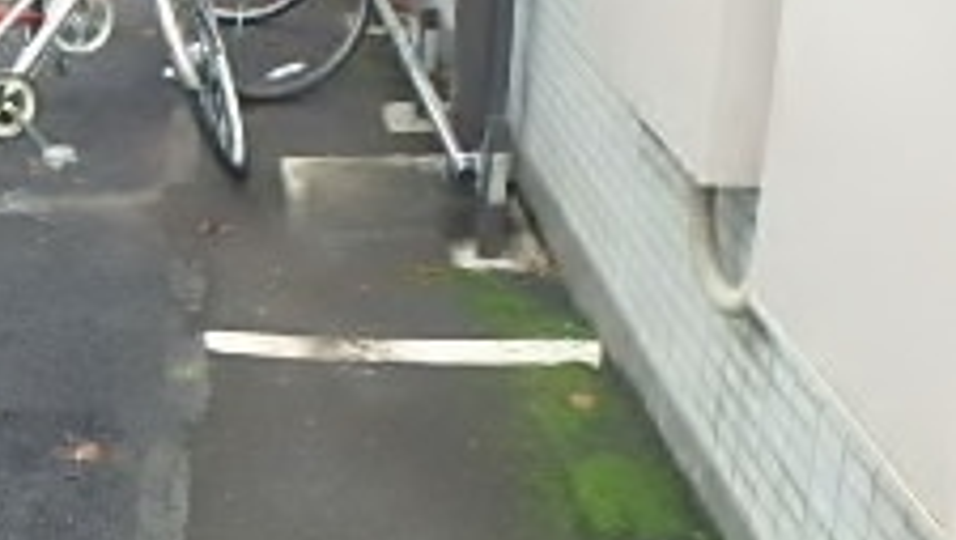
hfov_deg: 29.7
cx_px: -47
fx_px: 1649
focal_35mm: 65
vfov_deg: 18.4
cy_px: 81
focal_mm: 3.7
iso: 500
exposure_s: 1/250
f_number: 3.5
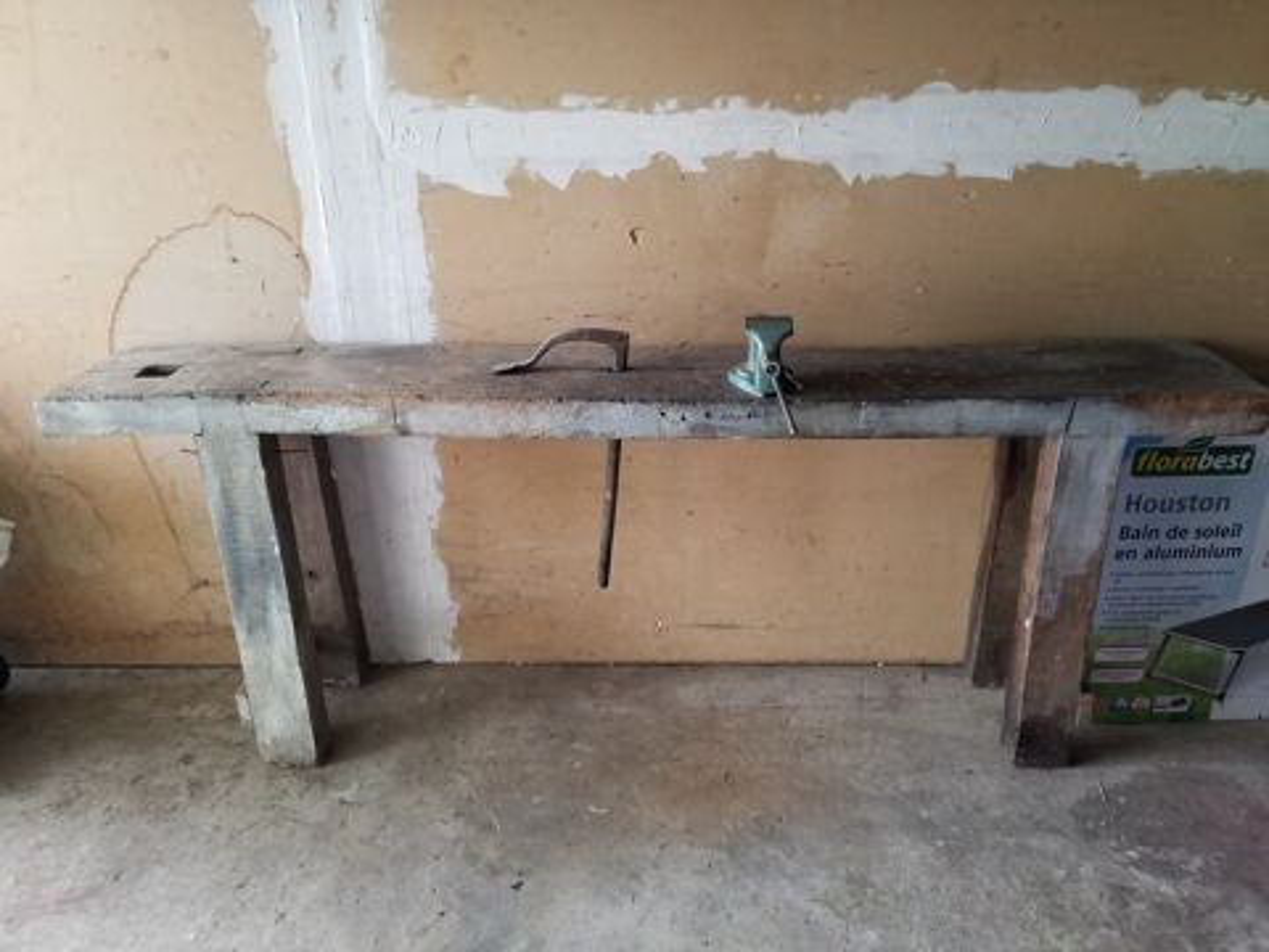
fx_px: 953
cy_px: 476
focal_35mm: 26
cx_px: 634
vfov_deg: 53.1
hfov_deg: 67.3
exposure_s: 1/30
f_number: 1.7
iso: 160
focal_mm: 4.25
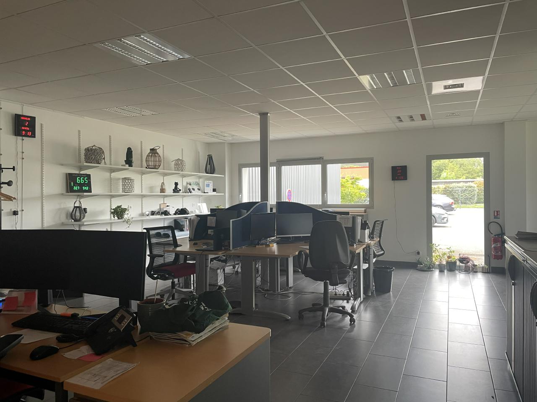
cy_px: 201
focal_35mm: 26
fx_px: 403
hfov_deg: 67.3
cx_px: 268
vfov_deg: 53.1
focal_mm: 4.2
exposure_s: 1/50
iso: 100
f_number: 1.6
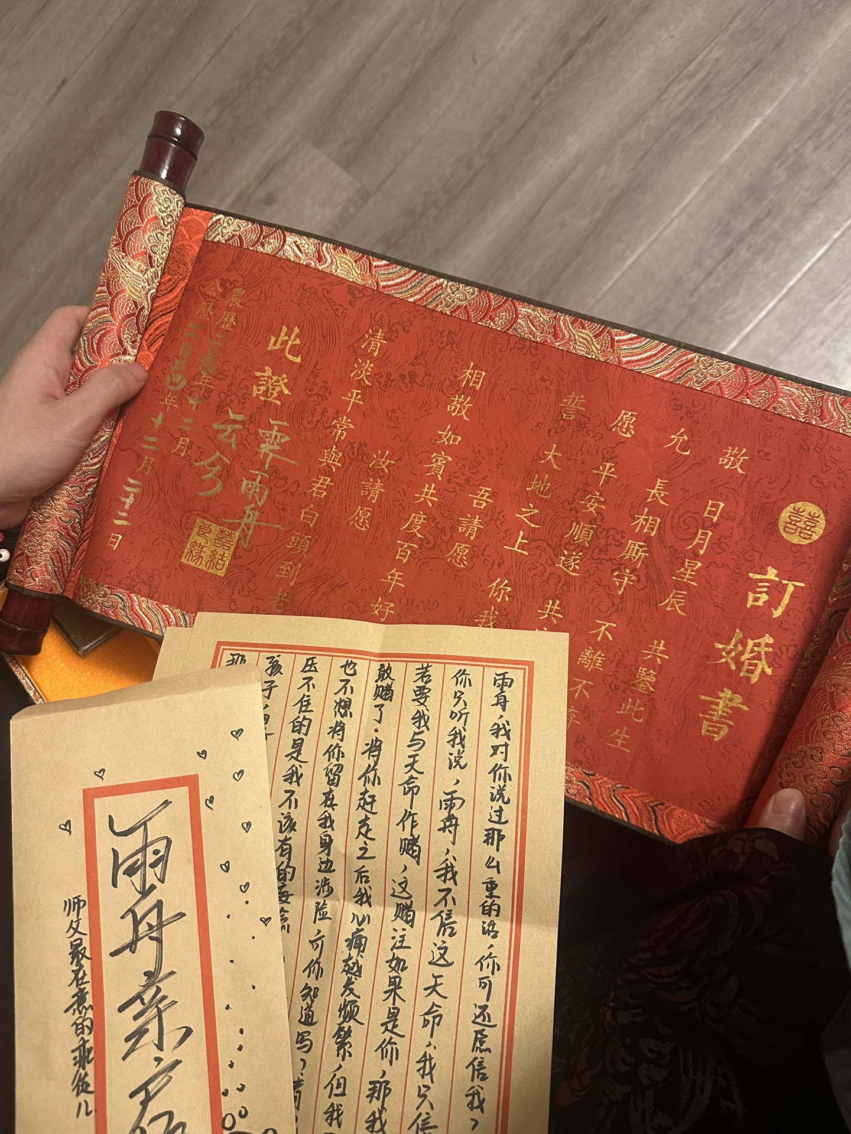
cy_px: 581
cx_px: 411
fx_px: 819
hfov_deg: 54.9
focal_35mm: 25
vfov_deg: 69.4
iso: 400
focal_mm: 6.86
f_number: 1.78
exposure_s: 1/50
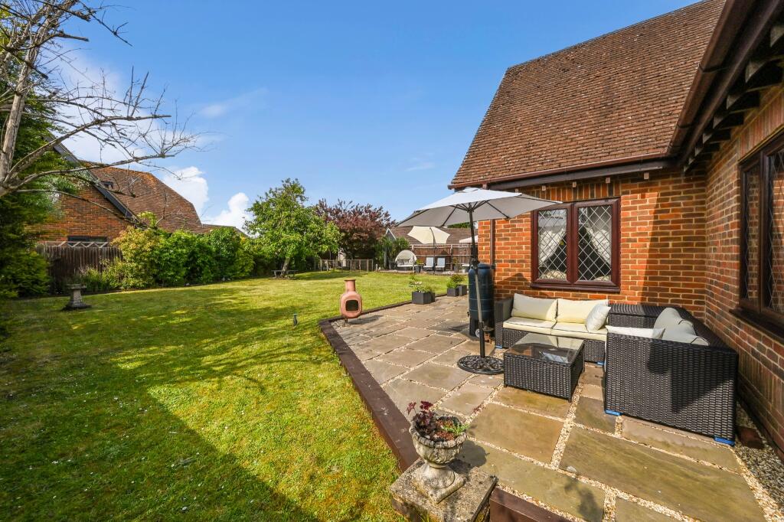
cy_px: 261
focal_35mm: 14
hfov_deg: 104.3
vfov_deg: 81.2
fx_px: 305
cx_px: 392
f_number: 8
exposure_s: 1/1600
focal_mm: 14
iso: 400
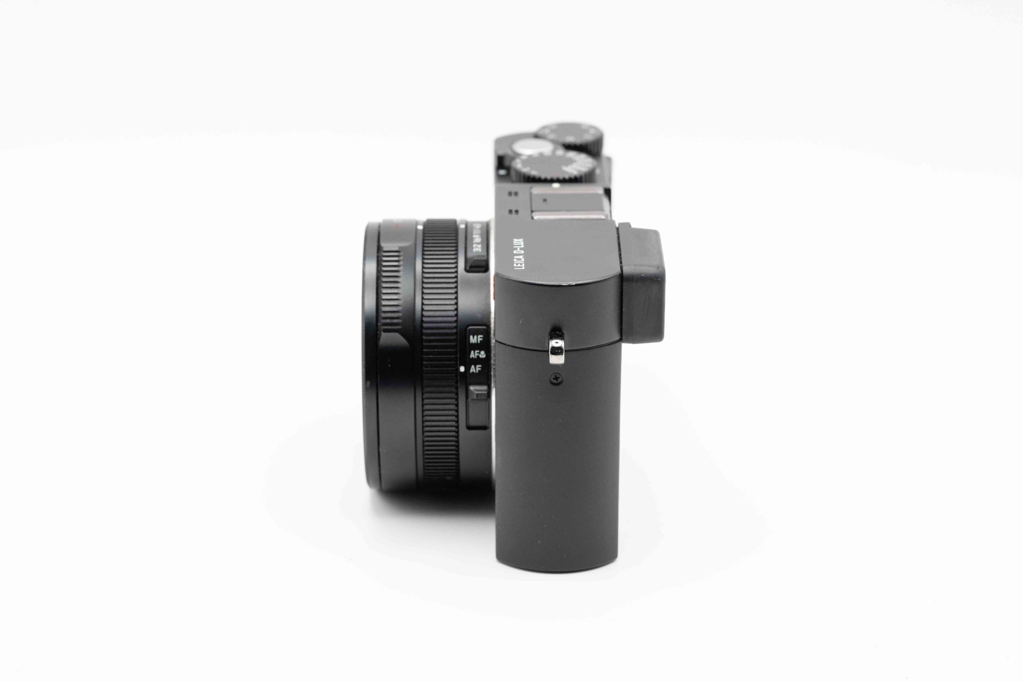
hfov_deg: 22.6
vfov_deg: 15.2
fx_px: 2557
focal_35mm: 90
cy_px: 341
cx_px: 512
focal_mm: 90
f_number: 11
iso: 3200
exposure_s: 1/200
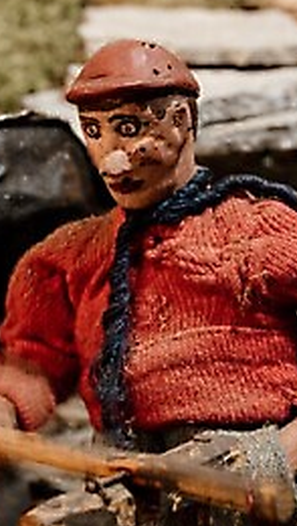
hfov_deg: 6.4
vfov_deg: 11.3
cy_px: 273
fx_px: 2650
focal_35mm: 190
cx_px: 103
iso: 500
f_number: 9
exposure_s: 1/3
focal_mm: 105
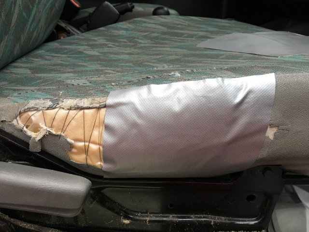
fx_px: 259
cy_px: 116
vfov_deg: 48.2
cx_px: 154
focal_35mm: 29
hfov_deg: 61.7
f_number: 2.2
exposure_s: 1/15
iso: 32
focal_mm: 4.15
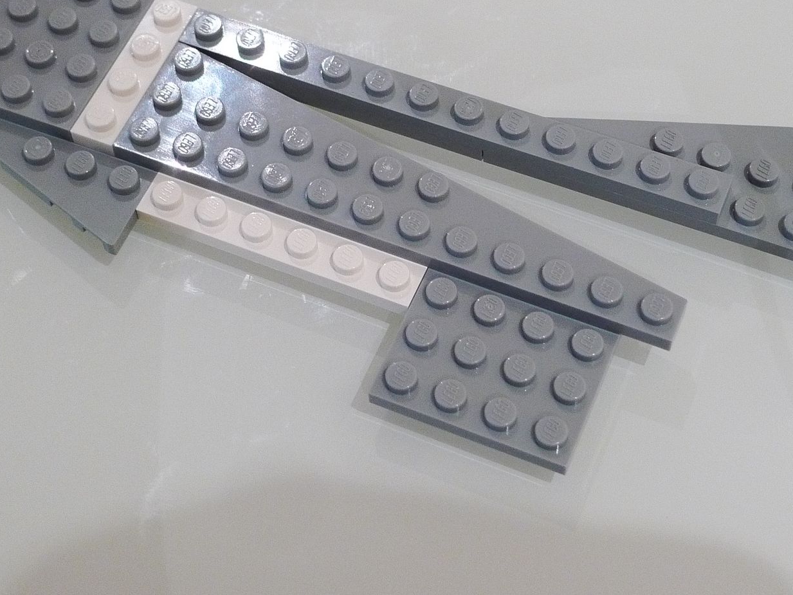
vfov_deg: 20.7
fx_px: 1627
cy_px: 223
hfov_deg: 27.4
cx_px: 397
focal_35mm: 71
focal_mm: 10.2
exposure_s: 1/20
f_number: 2.8
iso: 400
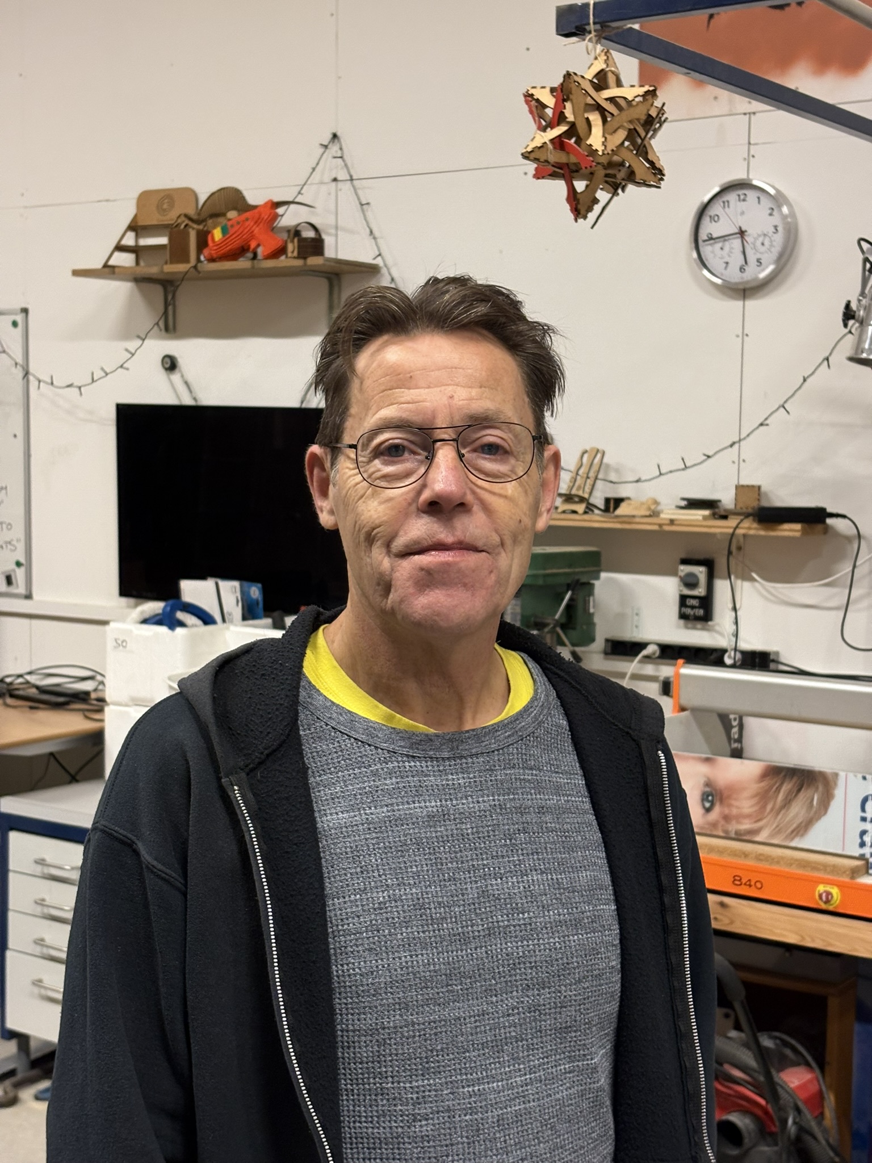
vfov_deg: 36.8
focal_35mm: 52
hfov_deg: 28.0
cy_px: 582
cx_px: 436
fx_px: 1747
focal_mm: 5.96
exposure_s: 1/33
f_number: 1.6
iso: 125
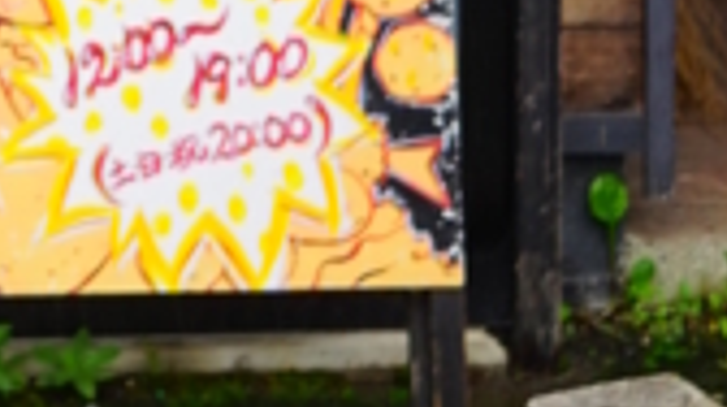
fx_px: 2888
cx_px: -206
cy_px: -961
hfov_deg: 13.8
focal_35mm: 150
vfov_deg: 6.9
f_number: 4.5
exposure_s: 1/60
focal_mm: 20
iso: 100
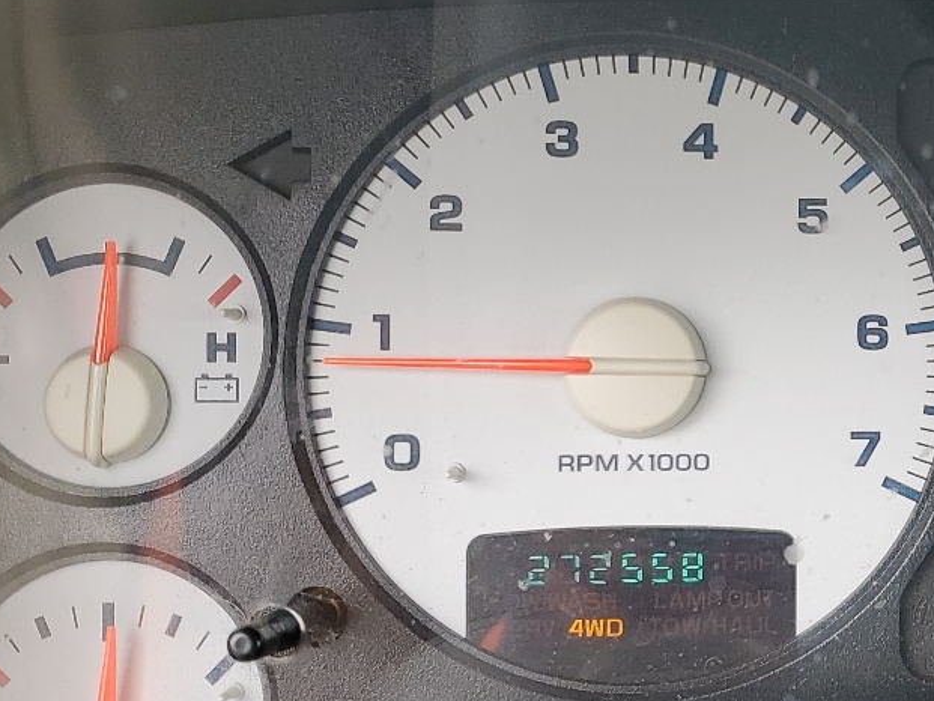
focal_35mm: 67
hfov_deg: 27.5
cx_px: 901
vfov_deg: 21.9
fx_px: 1808
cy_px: 341
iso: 50
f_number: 1.5
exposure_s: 1/200
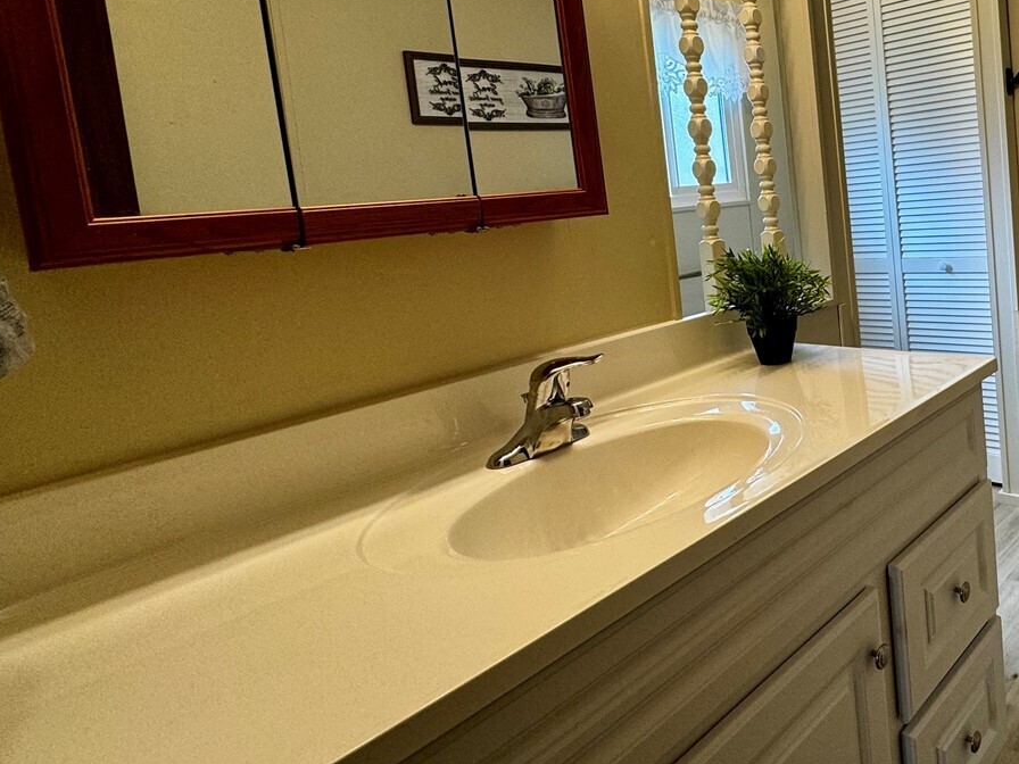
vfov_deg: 53.7
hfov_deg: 61.1
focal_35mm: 25
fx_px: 736
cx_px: 873
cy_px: 247
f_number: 2.2
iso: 100
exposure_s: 1/120
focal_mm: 2.22
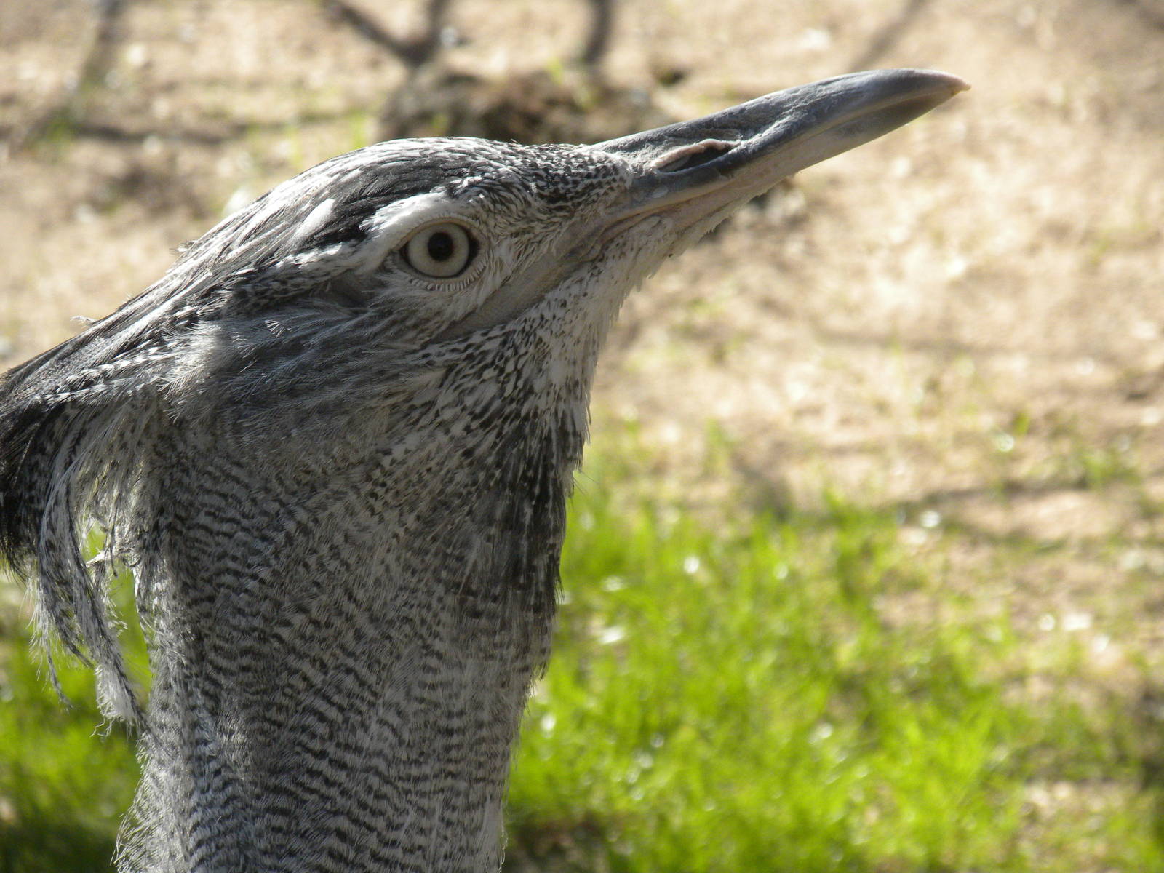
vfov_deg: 6.2
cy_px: 436
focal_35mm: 238
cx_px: 582
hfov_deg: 8.3
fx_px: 8003
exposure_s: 1/470
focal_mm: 42.1
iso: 193
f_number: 5.2
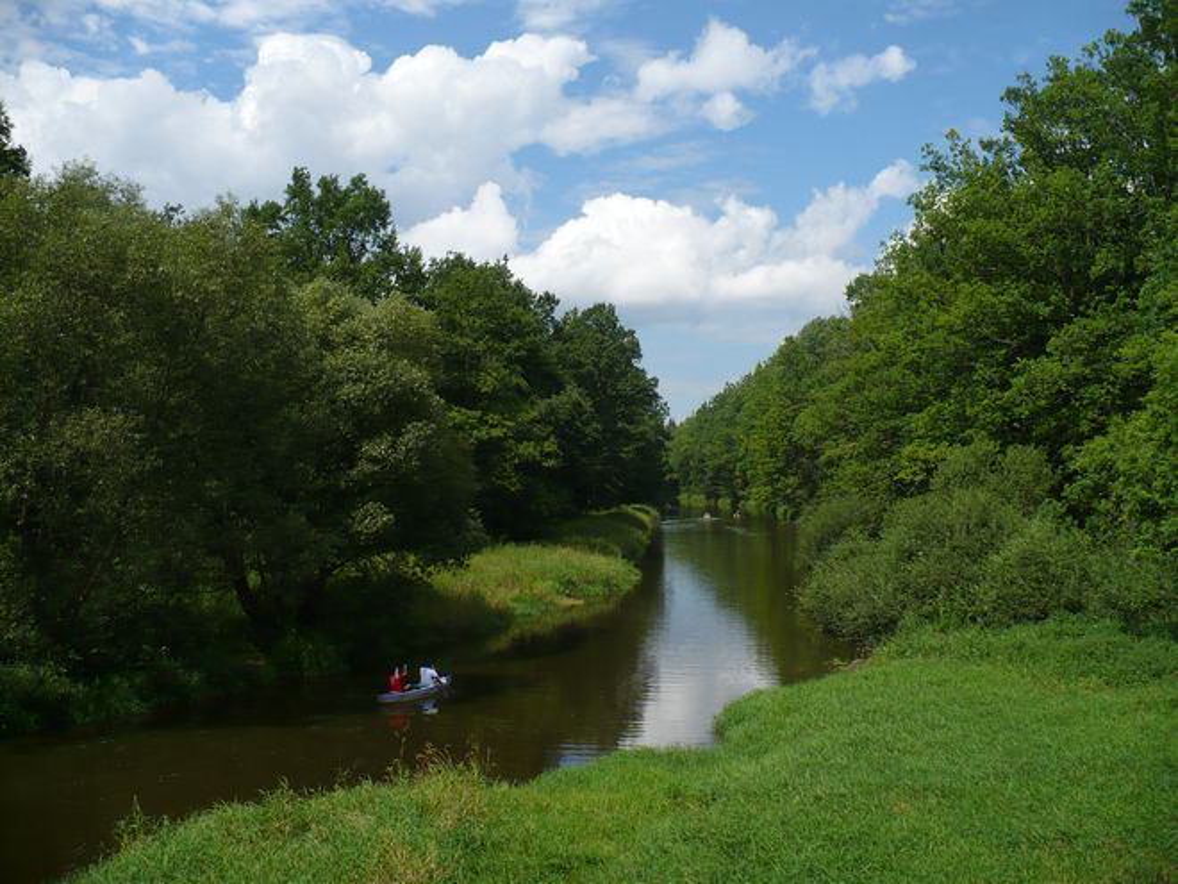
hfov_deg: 50.1
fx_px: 1259
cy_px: 442
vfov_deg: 38.7
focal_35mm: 37
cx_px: 589
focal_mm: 6.1
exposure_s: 1/250
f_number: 8
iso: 100
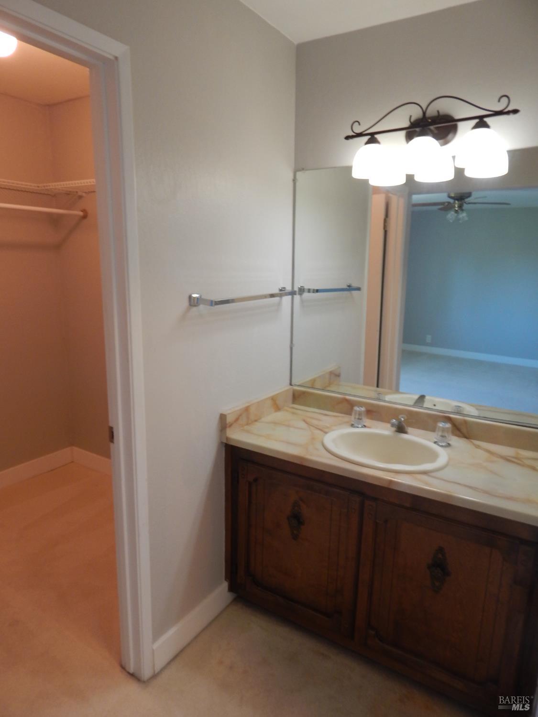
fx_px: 456
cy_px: 358
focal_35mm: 22
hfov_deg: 61.1
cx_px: 269
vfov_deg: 76.4
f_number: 3
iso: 180
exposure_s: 1/30
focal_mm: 4
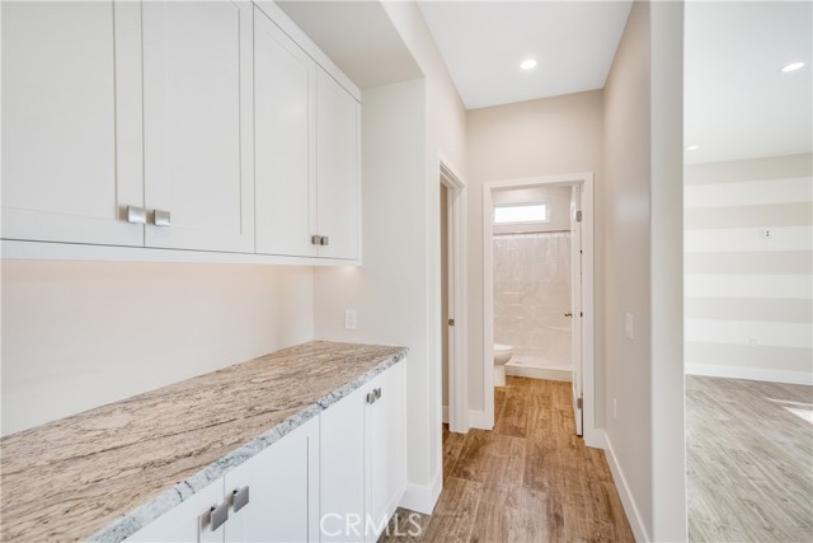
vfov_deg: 73.8
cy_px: 272
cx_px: 406
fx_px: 361
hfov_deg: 96.7
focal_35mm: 16
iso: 1250
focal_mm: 16
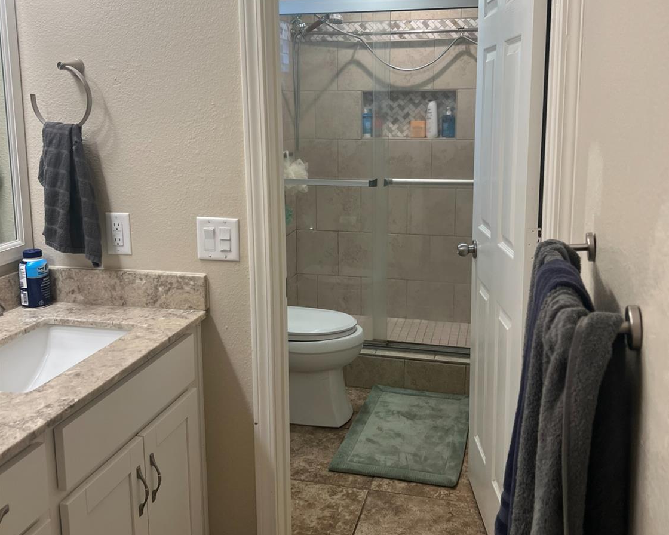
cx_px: 335
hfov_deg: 52.8
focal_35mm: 34
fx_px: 673
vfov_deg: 43.1
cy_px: 213
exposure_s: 1/60
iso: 80
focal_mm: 5.7
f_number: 1.5
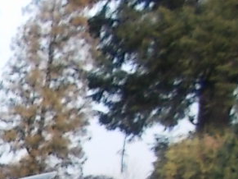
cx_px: -327
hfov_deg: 11.5
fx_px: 983
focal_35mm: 143
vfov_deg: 9.3
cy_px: 420
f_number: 3.2
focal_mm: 4.6
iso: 80
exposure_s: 1/400
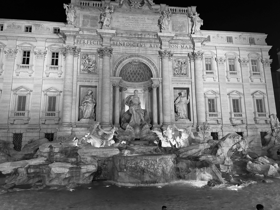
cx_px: 140
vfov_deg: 56.8
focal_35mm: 24
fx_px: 194
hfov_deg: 71.6
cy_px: 105
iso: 800
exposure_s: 1/33
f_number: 1.78
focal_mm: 6.76
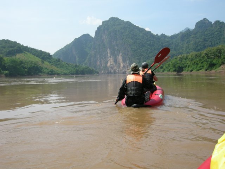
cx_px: 112
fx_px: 234
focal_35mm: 36
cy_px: 84
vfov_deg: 39.7
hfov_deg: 51.4
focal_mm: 7.5
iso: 64
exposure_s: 1/270
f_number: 5.4
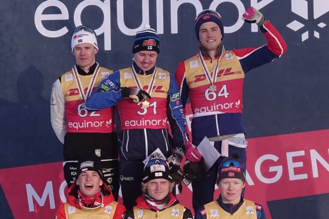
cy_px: 110
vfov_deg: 16.5
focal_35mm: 83
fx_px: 758
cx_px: 164
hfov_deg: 24.5
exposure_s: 1/500
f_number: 3.5
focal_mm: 30.5
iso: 160
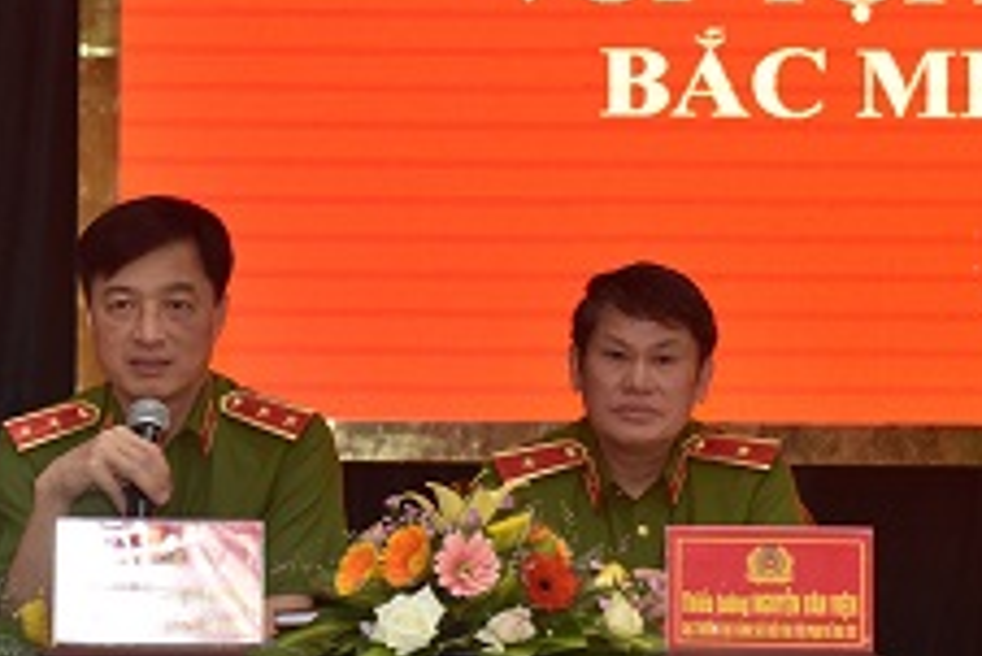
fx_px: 5077
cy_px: 326
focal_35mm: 186
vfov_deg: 7.4
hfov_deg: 11.0
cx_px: 156
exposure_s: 1/60
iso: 1000
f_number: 5
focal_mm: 70
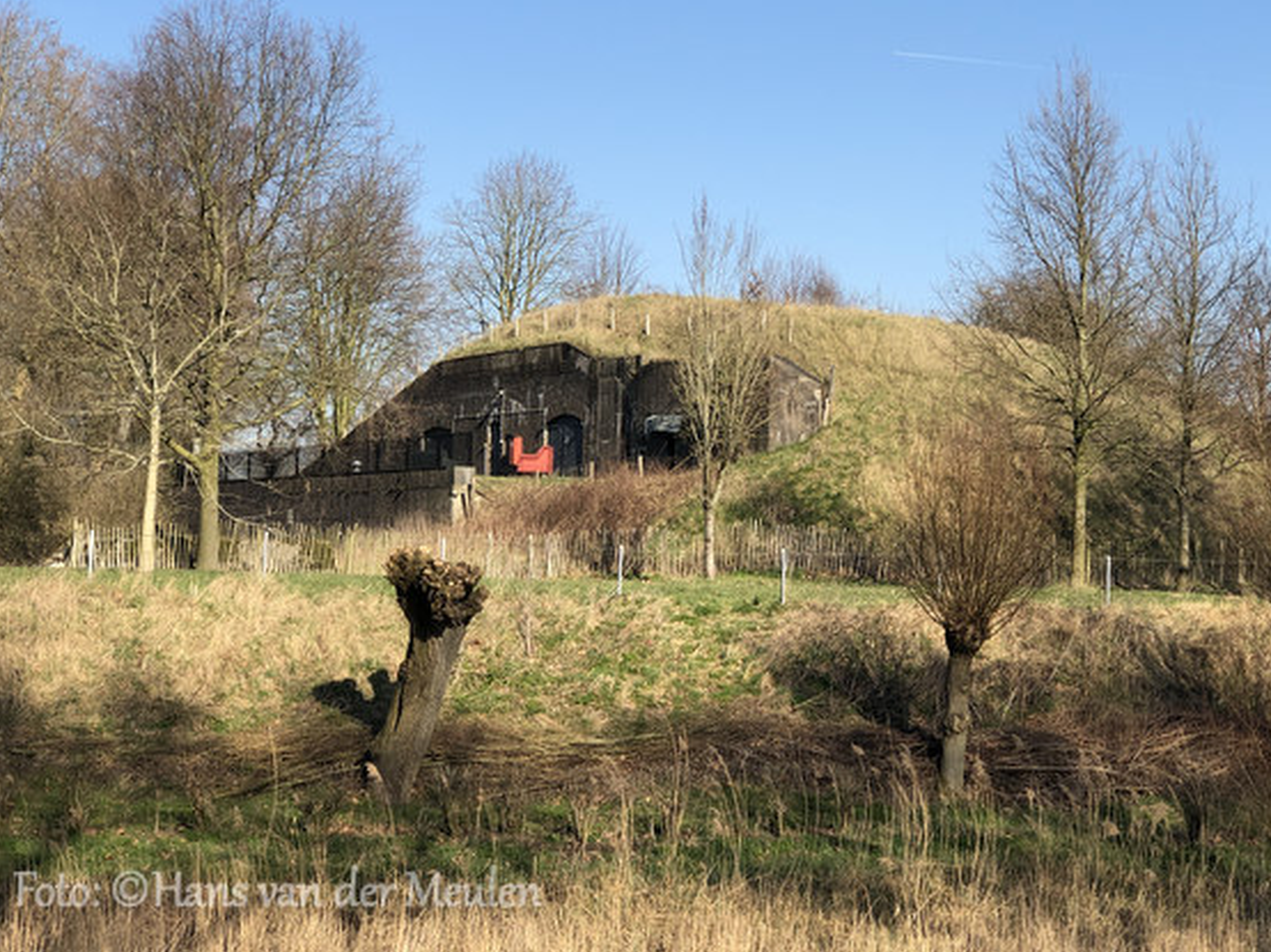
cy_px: 379
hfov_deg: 27.0
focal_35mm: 72
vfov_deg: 20.4
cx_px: 775
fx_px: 2642
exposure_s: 1/656
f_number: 2.8
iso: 20
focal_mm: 6.6
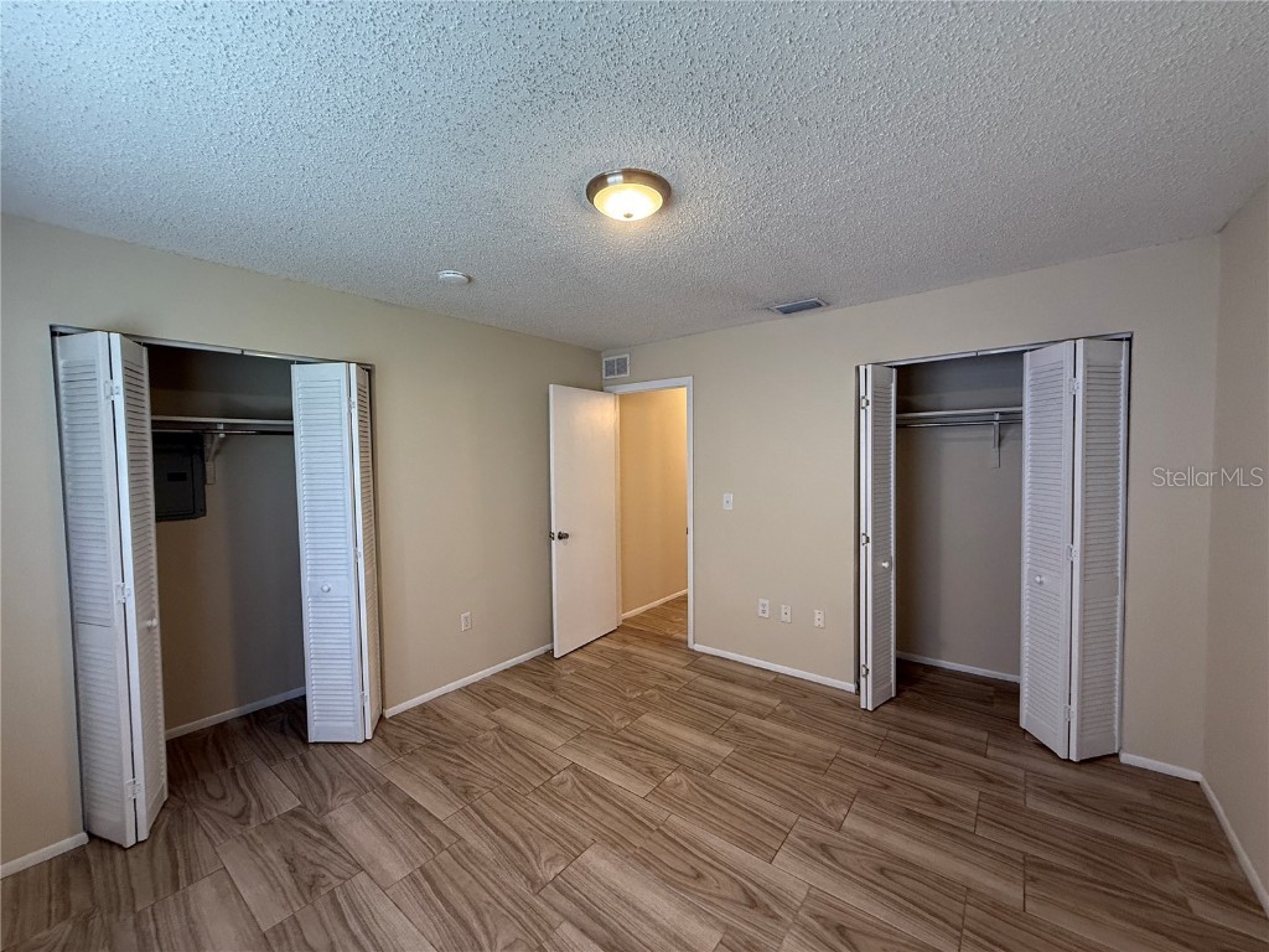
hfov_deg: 102.1
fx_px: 513
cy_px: 476
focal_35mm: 14
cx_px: 634
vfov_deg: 85.7
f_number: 2.2
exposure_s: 1/120
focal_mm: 2.22
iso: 250
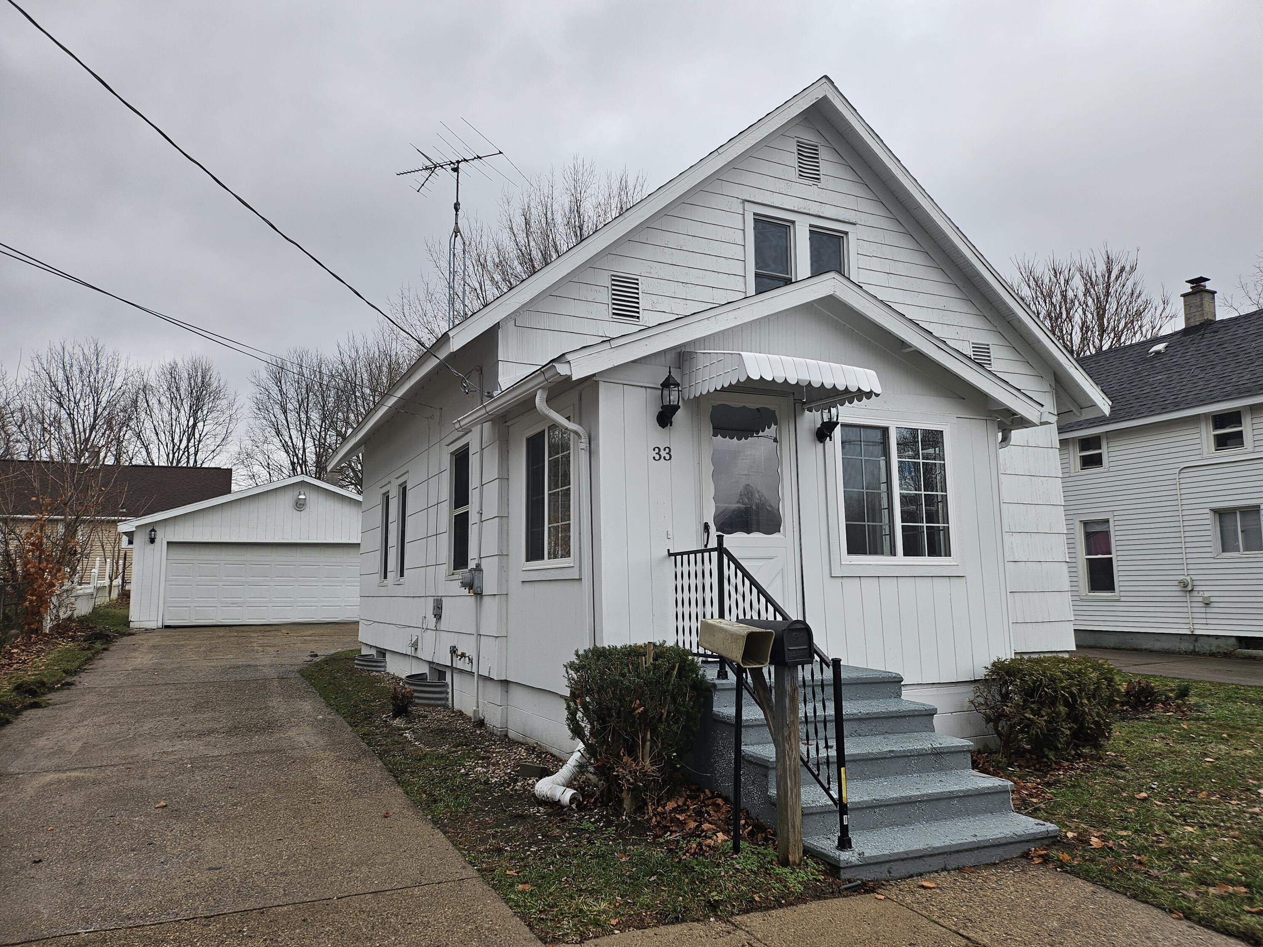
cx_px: 632
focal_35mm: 24
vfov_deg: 56.8
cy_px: 474
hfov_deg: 71.6
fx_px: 876
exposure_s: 1/325
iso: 50
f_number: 1.8
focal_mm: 5
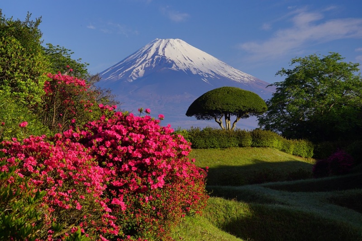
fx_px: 1106
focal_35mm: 110
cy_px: 120
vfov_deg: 12.4
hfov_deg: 18.6
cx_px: 181
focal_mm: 110
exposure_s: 1/15
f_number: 22
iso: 100
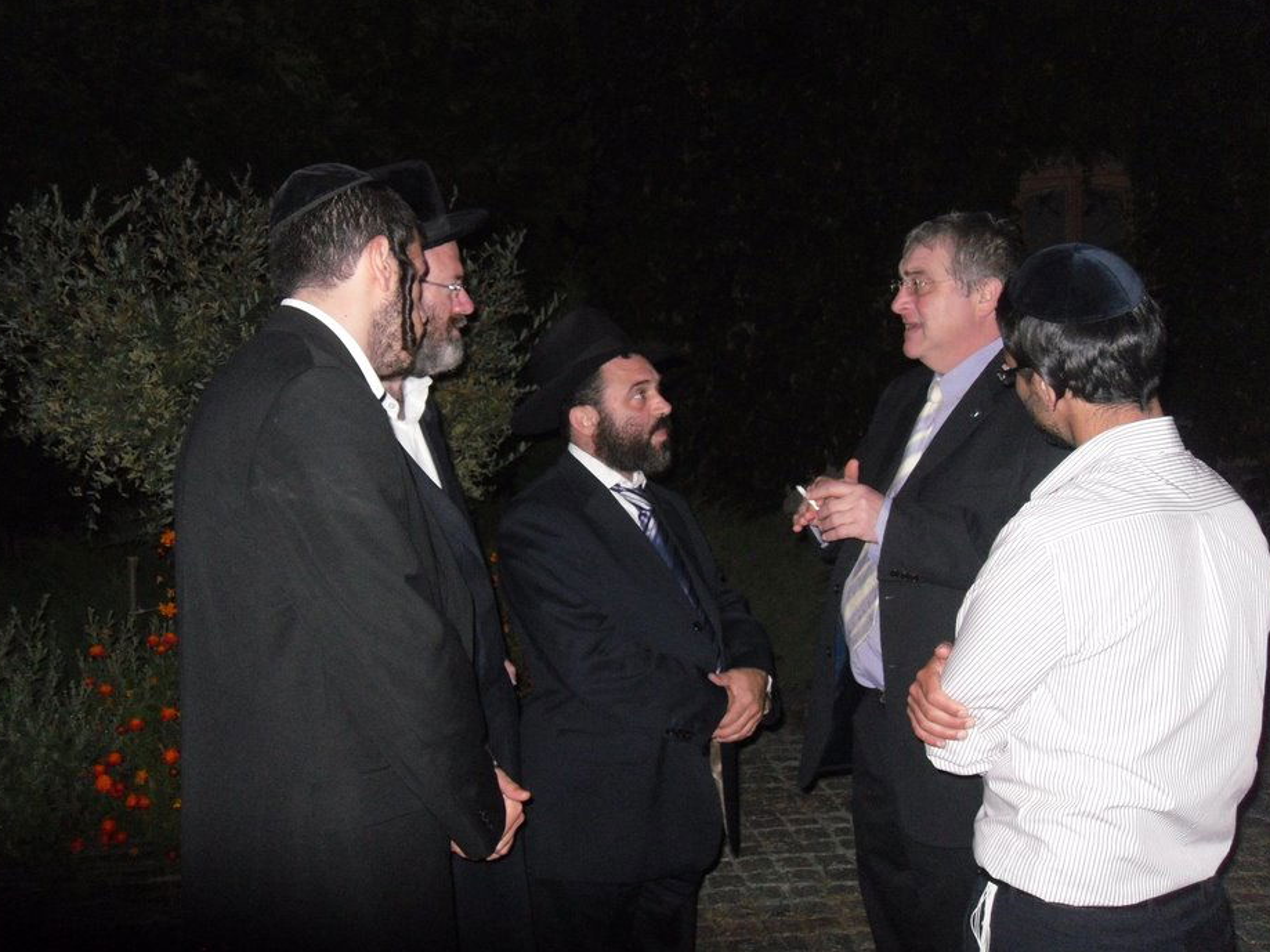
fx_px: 1431
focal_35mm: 39
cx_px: 601
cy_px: 456
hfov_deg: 47.8
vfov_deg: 36.8
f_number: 3.5
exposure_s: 1/45
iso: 400
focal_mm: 6.3
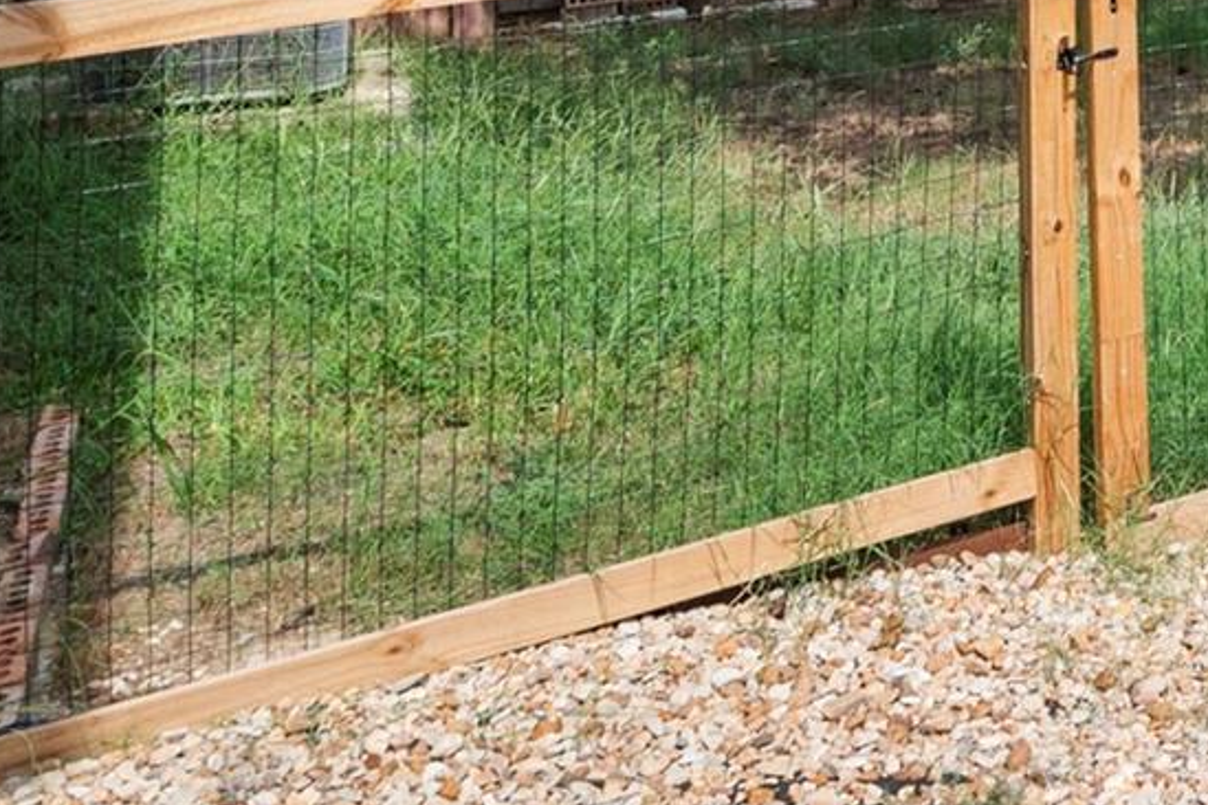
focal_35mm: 56
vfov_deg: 20.7
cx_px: 1749
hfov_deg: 26.9
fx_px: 1879
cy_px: -399
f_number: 5.6
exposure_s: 1/250
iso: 320
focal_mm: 10
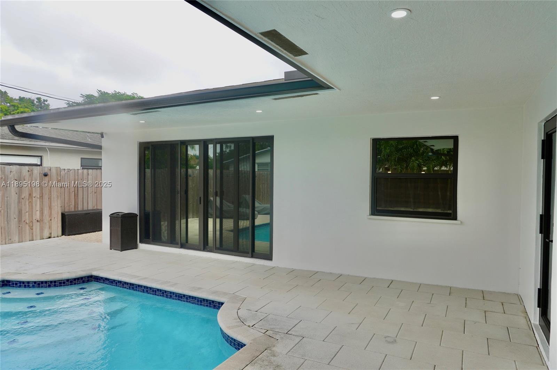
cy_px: 185
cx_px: 278
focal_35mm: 24
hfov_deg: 73.8
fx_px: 371
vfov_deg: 53.0
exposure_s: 1/160
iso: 100
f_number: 5.6
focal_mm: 16
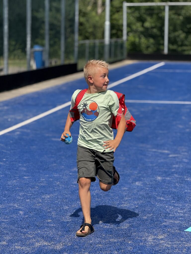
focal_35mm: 120
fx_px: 883
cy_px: 127
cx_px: 96
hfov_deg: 12.3
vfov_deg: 16.4
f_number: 2.8
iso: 50
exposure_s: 1/951
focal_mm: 15.66
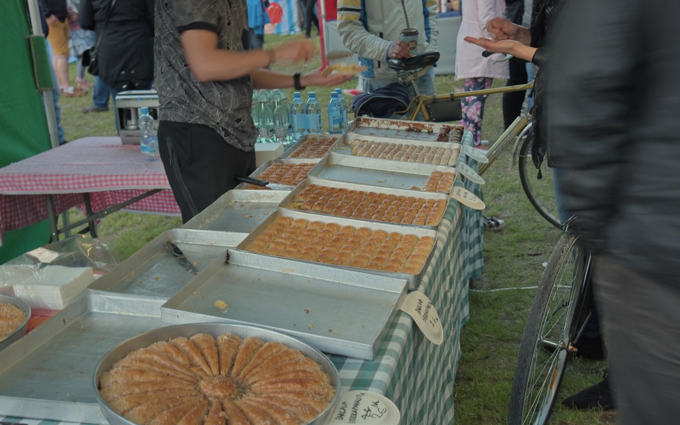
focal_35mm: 47
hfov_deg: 42.6
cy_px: 220
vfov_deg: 27.4
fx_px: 871
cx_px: 340
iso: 320
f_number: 5.6
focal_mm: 46
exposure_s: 1/13
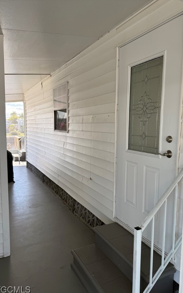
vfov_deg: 70.4
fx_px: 207
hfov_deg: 47.5
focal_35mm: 26
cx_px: 106
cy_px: 149
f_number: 1.78
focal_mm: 6.76
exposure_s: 1/445
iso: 80
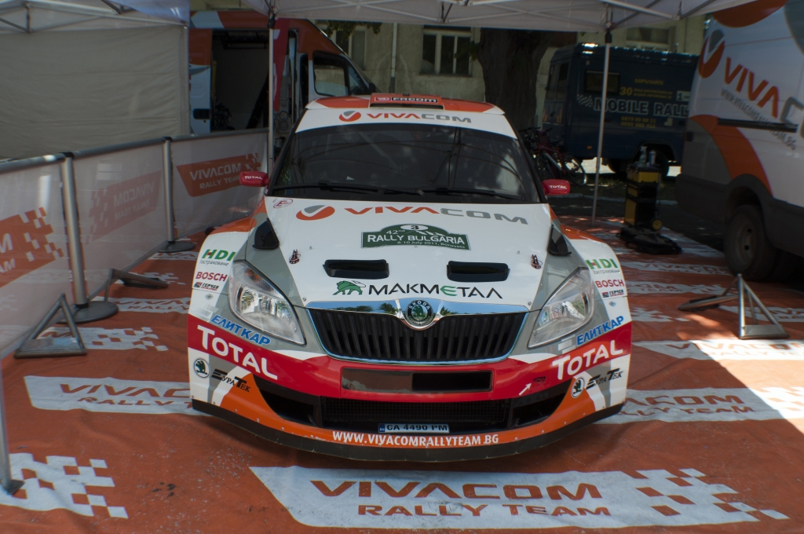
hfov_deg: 49.6
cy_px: 267
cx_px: 402
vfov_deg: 34.1
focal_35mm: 39
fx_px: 870
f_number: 10
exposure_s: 1/250
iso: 200
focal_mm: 26
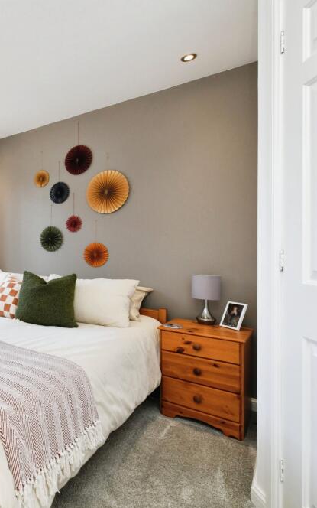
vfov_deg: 79.6
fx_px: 304
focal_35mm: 22
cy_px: 260
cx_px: -24
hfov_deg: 43.7
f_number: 9
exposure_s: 1/60
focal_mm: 14
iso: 800
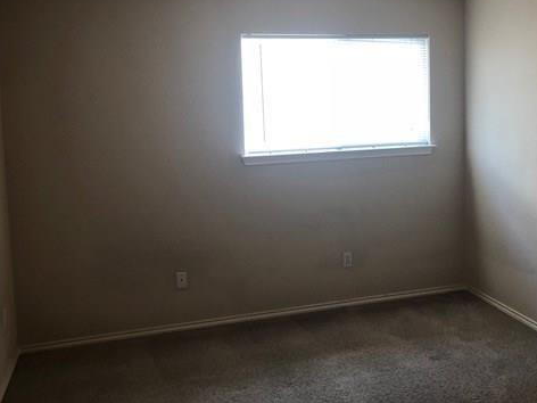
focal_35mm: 38
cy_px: 149
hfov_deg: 48.6
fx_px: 589
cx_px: 327
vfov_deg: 37.5
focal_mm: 4
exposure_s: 1/24
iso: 40
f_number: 1.8
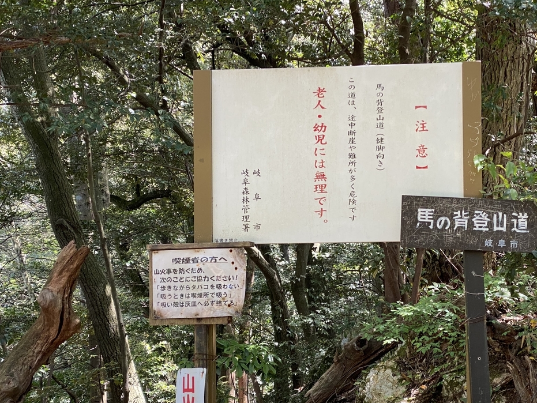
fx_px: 1040
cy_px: 257
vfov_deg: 21.9
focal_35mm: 67
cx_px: 335
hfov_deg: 28.9
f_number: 2
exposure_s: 1/121
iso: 80
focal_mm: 6
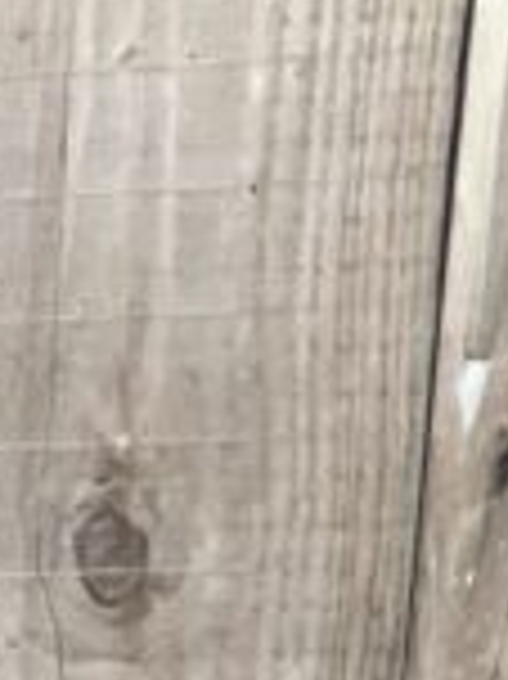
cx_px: -607
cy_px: 1621
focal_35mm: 88
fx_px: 1724
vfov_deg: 14.6
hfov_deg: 13.5
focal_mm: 1.57
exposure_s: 1/60
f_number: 1.8
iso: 320
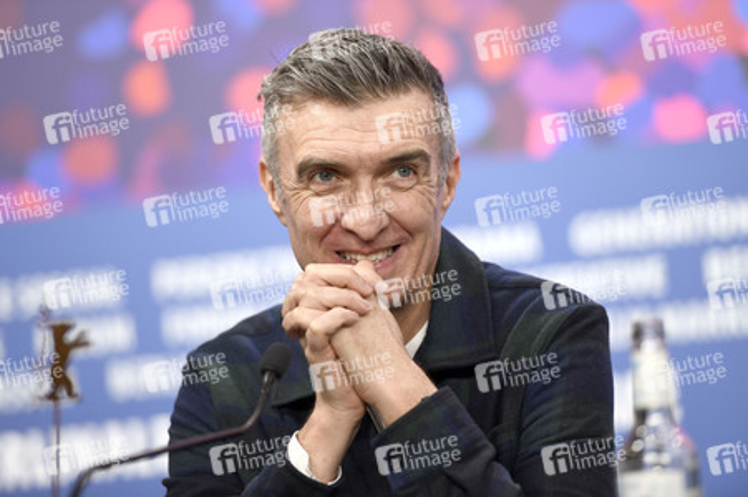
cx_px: 374
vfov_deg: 6.9
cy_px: 248
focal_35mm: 200
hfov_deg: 10.3
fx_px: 4152
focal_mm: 200
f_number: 3.5
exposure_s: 1/320
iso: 1250
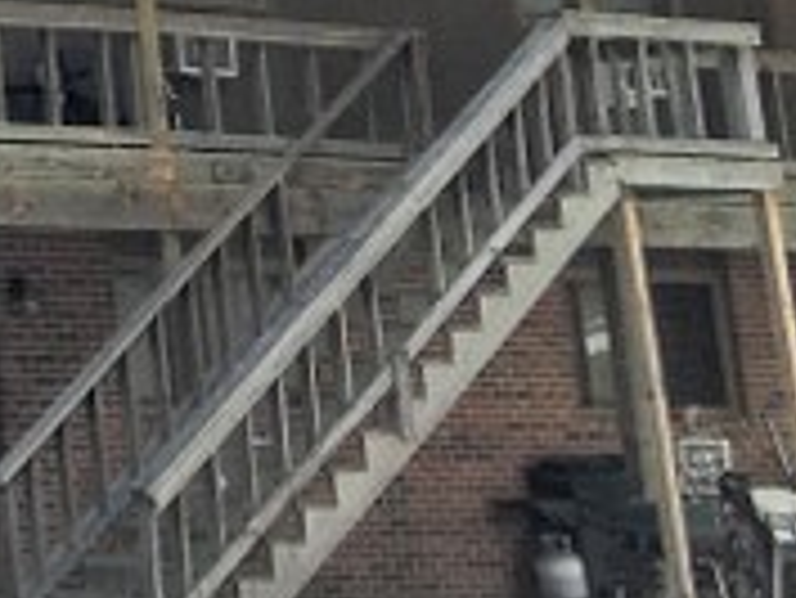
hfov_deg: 12.8
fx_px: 3014
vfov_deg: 10.6
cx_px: -886
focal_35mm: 131
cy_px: -472
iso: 25
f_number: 2.2
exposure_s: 1/1054
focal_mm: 4.15
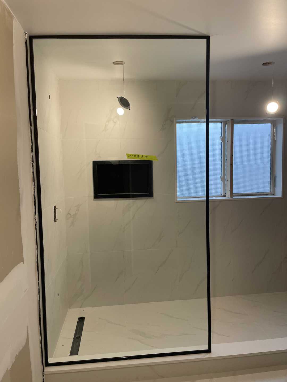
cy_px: 191
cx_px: 144
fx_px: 287
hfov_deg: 53.1
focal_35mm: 26
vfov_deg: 67.3
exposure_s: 1/120
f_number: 1.6
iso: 80
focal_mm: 4.2
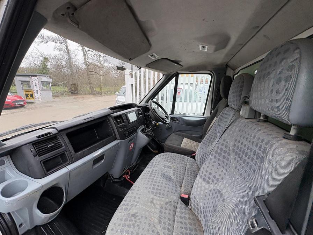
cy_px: 118
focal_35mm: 14
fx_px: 127
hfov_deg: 102.1
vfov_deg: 85.7
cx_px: 156
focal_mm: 2.22
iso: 50
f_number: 2.2
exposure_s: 1/167
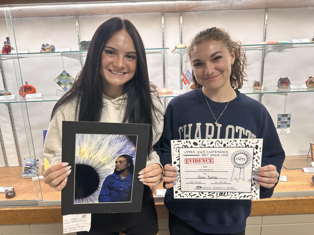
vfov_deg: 56.8
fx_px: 218
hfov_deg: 71.6
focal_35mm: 24
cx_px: 157
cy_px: 118
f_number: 1.78
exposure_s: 1/60
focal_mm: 6.86
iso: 160
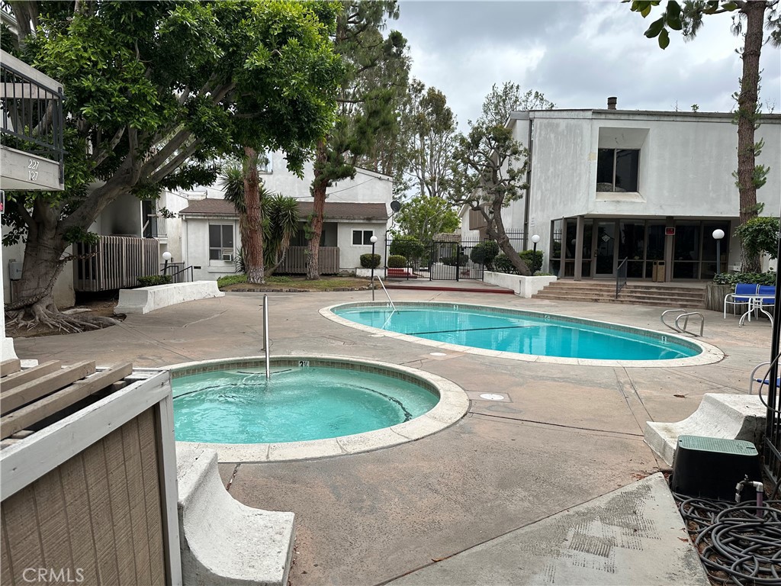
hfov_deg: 71.6
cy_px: 293
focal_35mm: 24
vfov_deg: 56.8
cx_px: 390
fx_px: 541
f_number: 1.78
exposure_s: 1/2882
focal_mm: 6.86
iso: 80
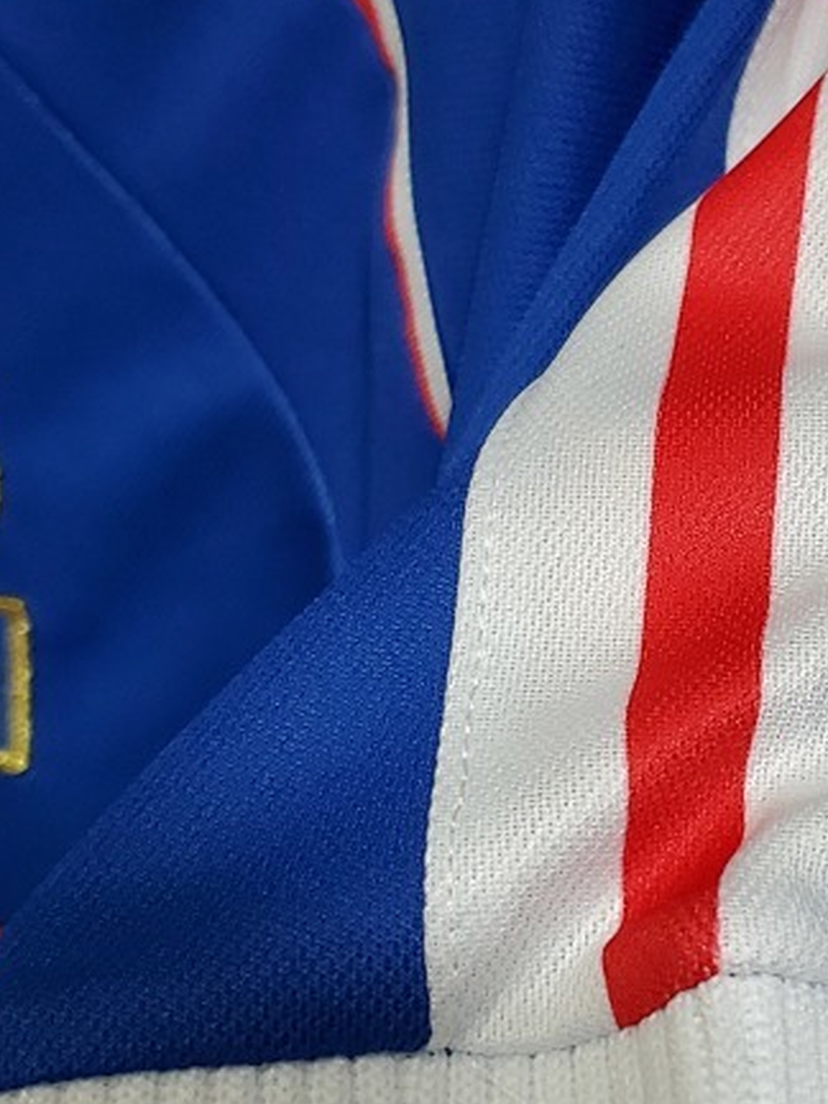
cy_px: 567
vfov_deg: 29.8
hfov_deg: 22.2
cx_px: 685
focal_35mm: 65
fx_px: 2073
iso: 400
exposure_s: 1/50
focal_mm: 4.3
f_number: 1.5
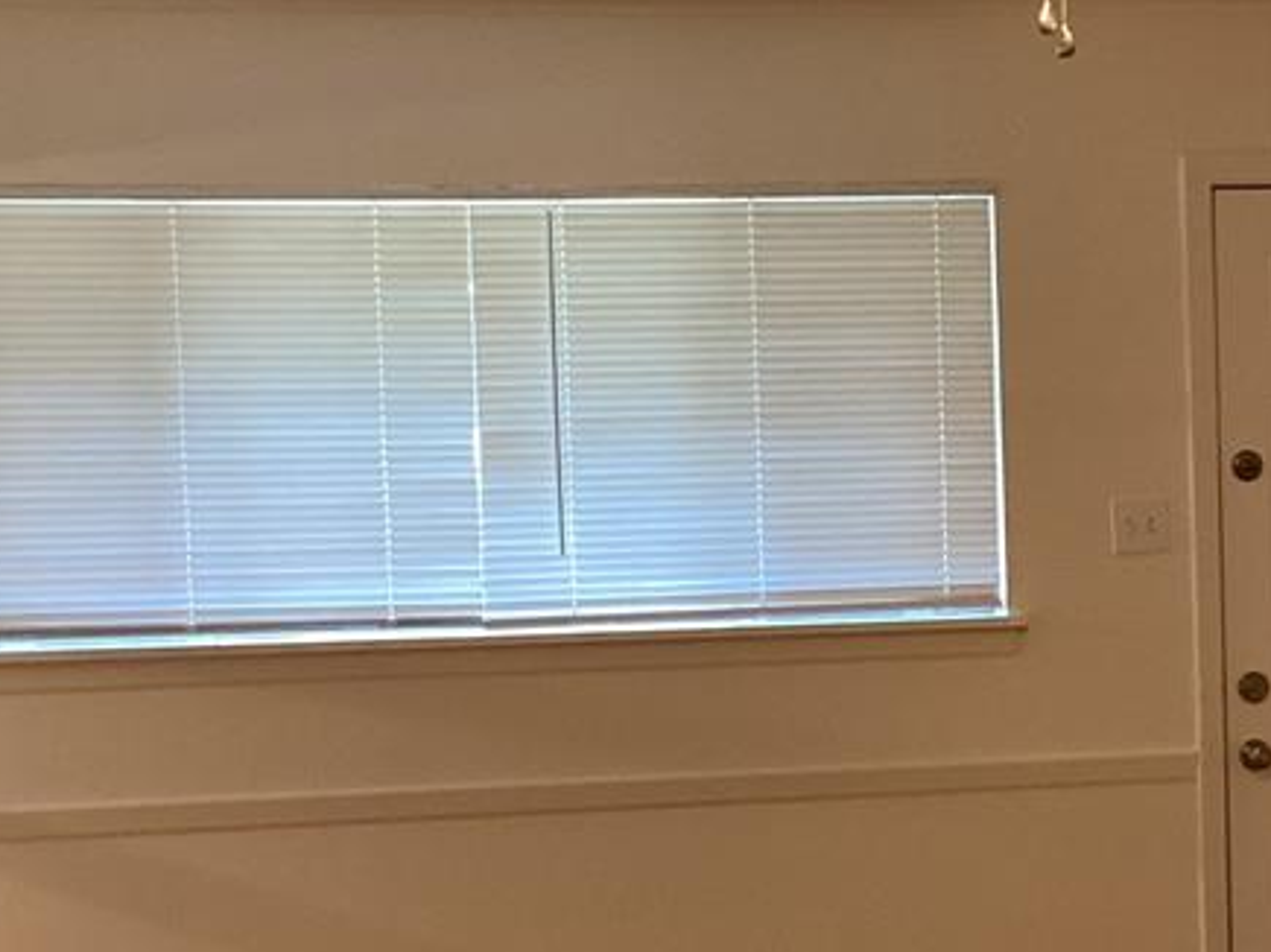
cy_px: 602
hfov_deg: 26.5
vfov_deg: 20.1
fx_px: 2680
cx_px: 888
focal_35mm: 73
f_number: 2.4
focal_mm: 3.3
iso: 250
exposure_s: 1/60
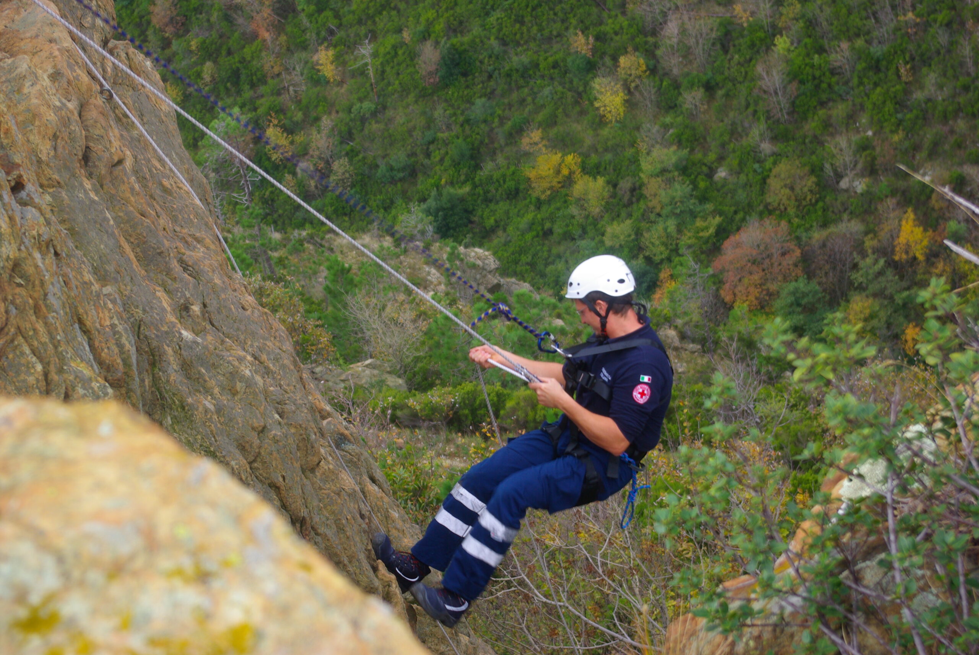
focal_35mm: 82
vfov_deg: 16.6
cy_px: 328
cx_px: 490
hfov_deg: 24.6
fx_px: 2246
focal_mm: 55
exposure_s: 1/60
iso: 200
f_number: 5.6
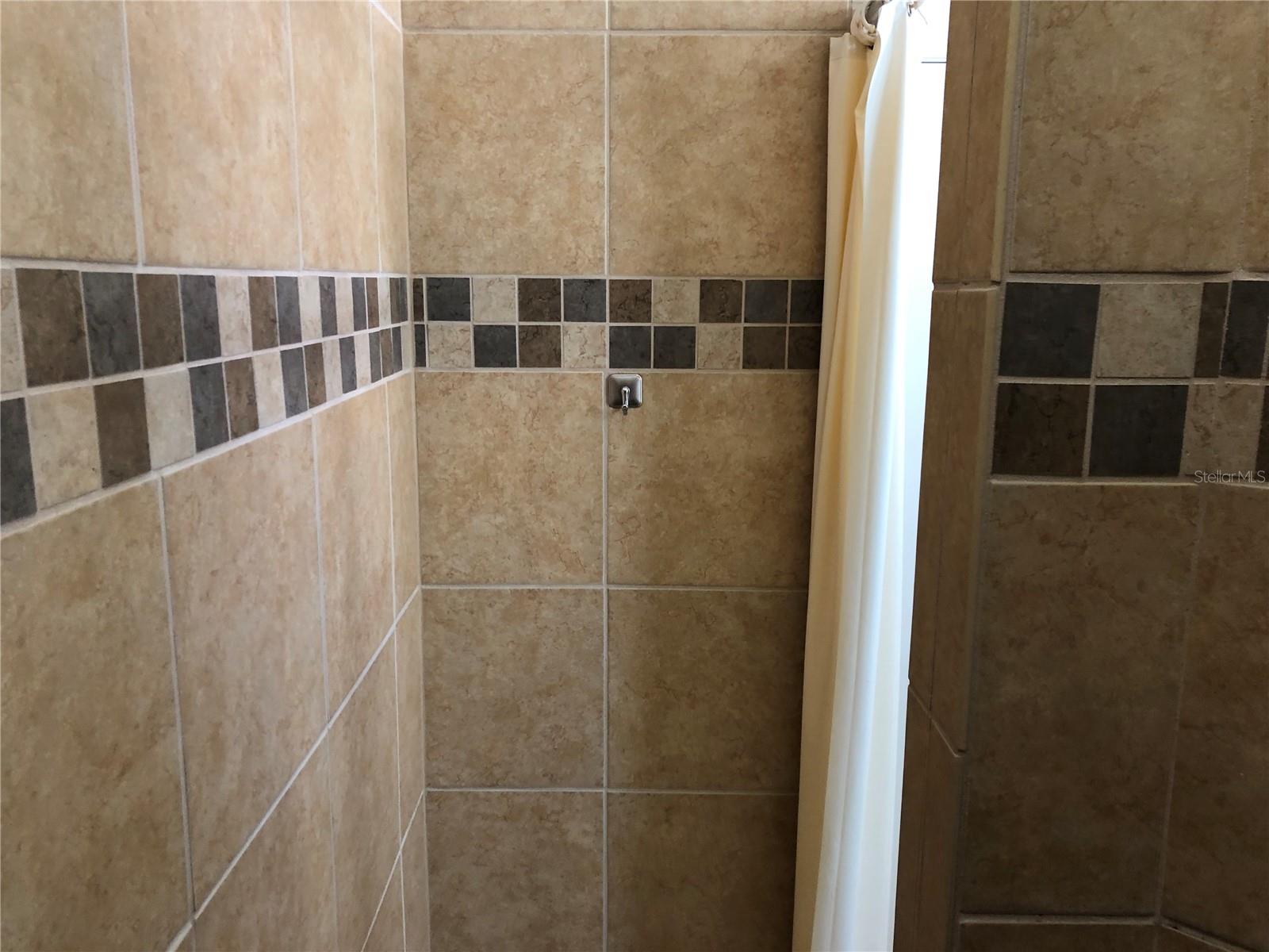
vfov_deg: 49.7
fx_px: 1026
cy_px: 476
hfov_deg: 63.4
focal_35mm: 28
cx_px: 634
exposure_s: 1/20
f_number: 1.8
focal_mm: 4
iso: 40
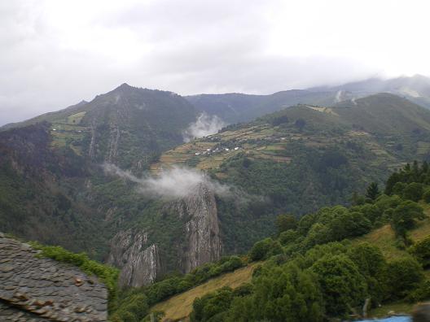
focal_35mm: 38
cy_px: 161
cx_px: 215
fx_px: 472
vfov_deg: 37.7
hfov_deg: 49.0
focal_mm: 6.3
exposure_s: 1/80
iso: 64
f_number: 4.6
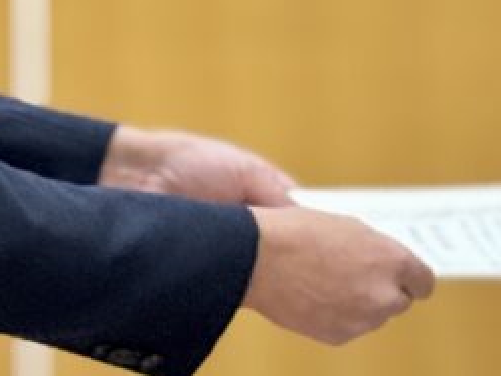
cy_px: -161
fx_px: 3577
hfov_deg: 8.0
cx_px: 477
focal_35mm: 247
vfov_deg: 6.0
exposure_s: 1/104
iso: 100
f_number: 1.78
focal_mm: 6.76
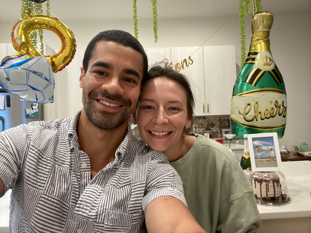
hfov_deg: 73.9
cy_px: 116
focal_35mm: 23
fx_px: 207
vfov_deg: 58.9
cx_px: 156
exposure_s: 1/30
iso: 320
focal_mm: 2.71
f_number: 2.2
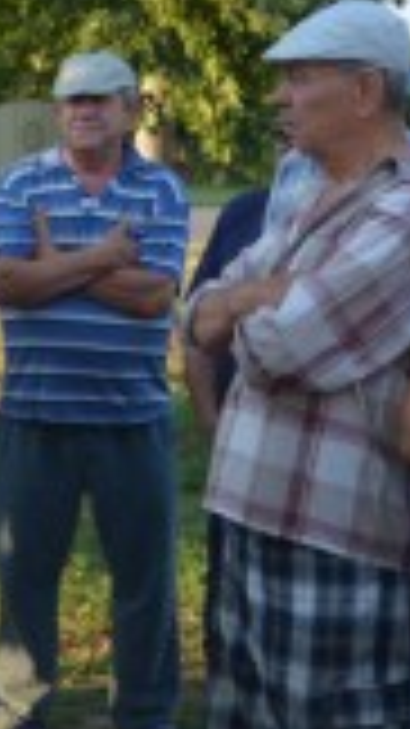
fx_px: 2012
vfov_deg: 20.5
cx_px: -311
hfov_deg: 10.9
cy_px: 218
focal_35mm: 104
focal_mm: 24
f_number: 4
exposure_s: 1/500
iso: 280
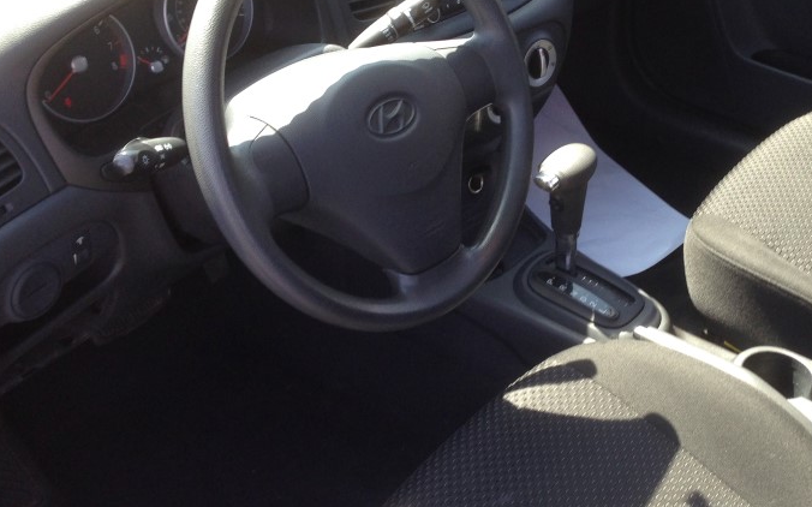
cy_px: 258
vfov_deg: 24.4
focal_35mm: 53
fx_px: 1172
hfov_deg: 37.8
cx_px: 532
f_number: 2.4
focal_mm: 4.12
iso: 64
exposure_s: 1/120
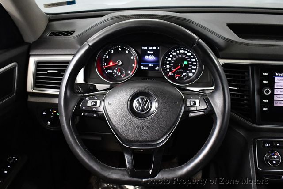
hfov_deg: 53.1
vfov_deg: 36.9
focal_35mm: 36
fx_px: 283
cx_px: 142
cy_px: 94
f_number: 3.5
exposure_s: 1/60
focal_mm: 18
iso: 4500
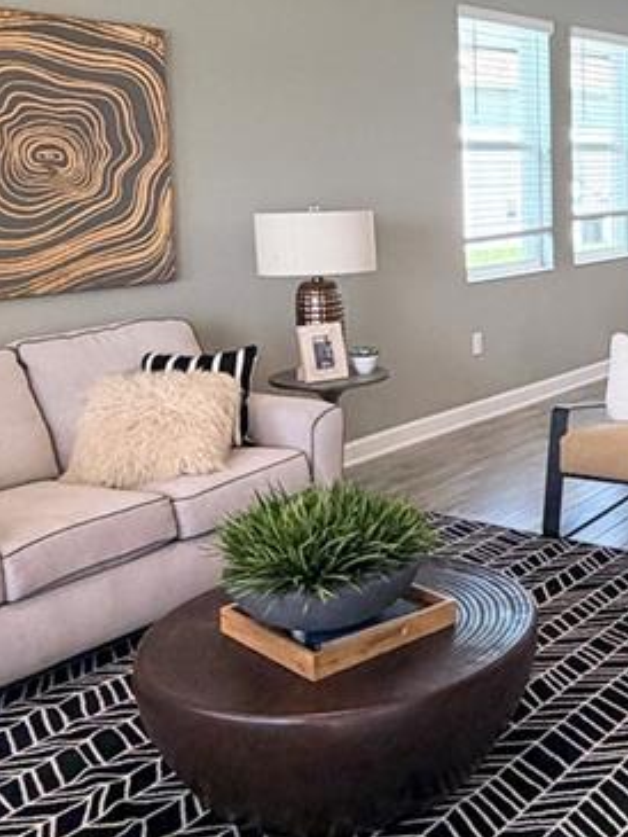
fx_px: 1112
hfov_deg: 28.6
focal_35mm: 46
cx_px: 694
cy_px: 326
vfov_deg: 41.0
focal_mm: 2.22
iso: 250
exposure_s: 1/120
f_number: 2.2
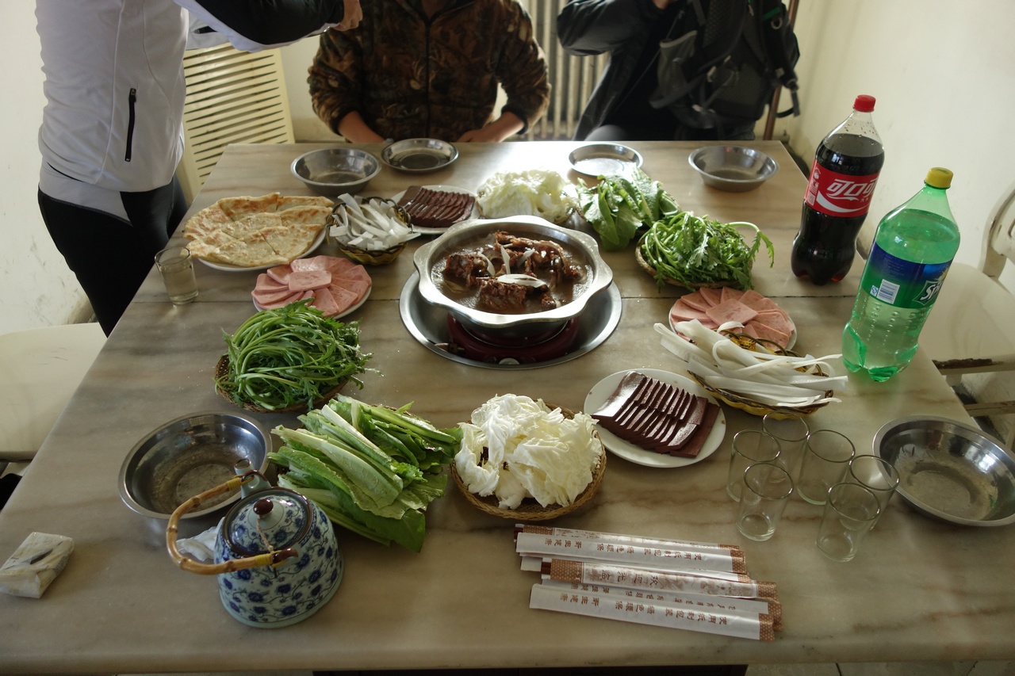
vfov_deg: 46.4
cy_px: 338
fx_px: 789
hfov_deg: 65.5
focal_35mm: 28
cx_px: 508
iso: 400
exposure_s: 1/100
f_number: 2.2
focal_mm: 10.4
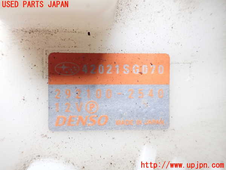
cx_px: 113
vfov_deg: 46.8
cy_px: 85
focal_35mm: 30
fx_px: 196
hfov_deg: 60.0
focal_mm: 5.4
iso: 640
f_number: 2.3
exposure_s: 1/125
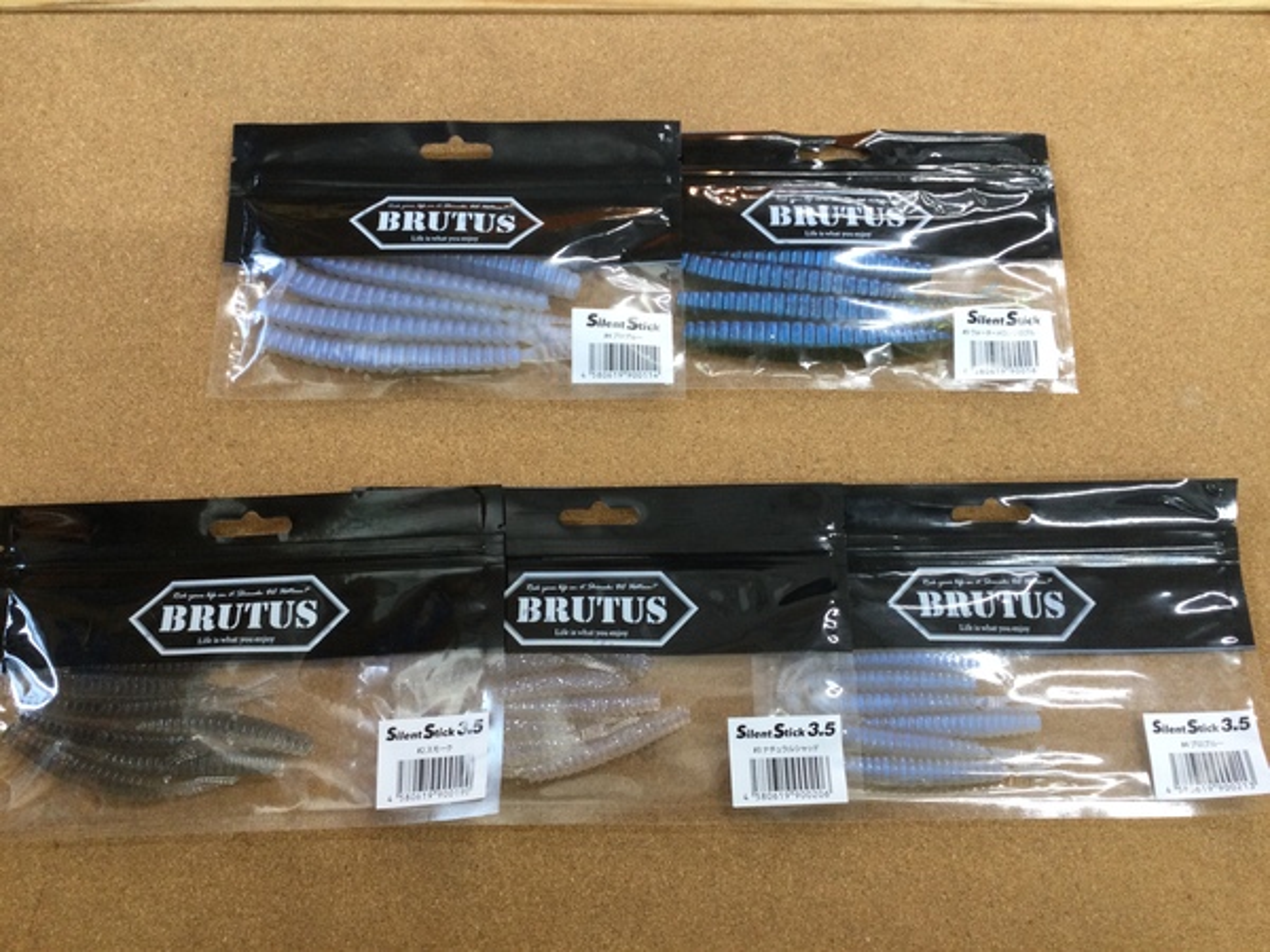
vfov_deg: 45.4
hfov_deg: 58.4
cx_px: 635
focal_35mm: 31
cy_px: 476
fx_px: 1137
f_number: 2.4
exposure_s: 1/30
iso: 50
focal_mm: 3.3
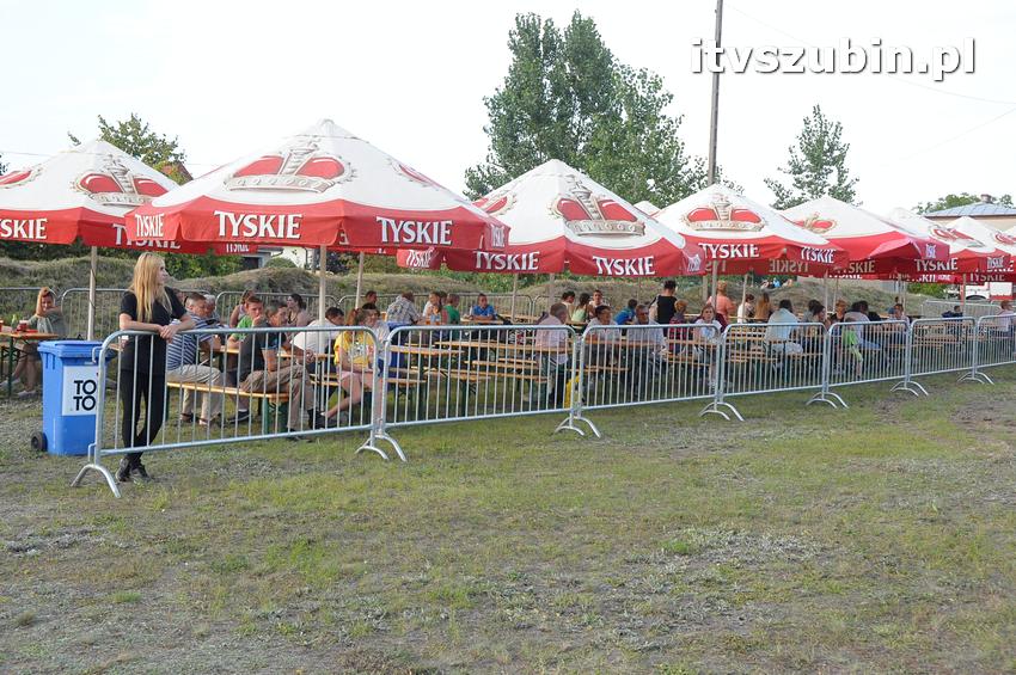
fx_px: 1142
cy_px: 338
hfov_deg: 48.0
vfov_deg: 32.9
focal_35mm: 40
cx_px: 508
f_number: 9
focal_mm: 27
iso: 1250
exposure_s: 1/320
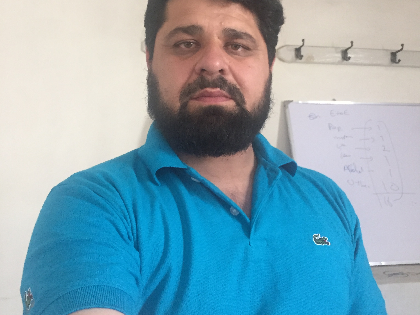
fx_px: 473
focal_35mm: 39
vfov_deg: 36.3
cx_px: 208
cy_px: 95
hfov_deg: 47.9
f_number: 2.2
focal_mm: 4.15
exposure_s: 1/25
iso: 250
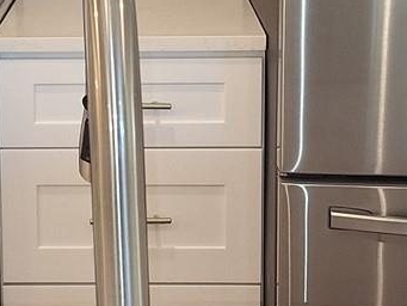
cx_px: 91
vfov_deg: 13.7
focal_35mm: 108
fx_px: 1270
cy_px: 65
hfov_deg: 18.1
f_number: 1.8
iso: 80
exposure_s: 1/60
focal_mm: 5.54
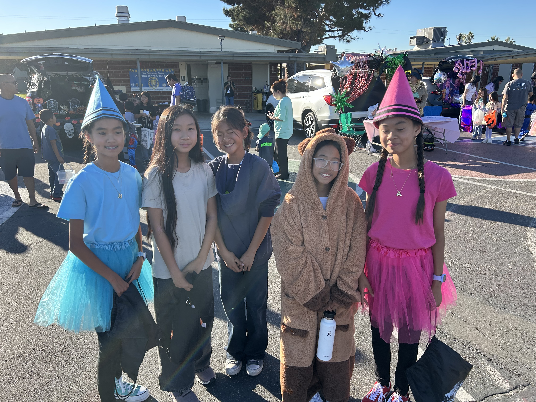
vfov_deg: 53.1
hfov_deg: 67.3
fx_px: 403
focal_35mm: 26
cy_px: 201
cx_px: 268
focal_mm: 5.7
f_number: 1.5
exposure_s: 1/1079
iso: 50
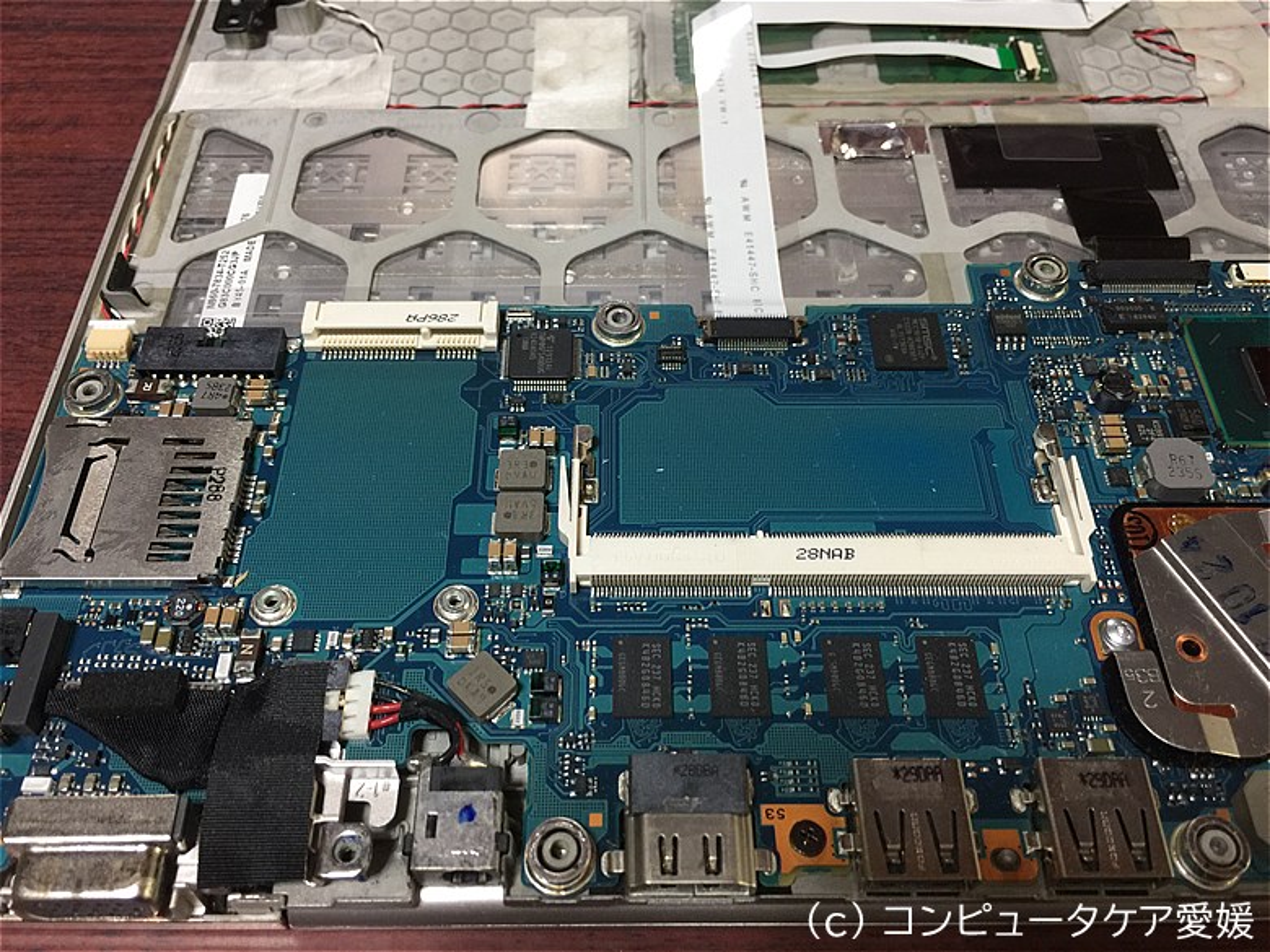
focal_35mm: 29
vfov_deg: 48.2
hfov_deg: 61.7
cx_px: 635
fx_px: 1064
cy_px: 476
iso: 50
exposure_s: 1/15
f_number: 2.2
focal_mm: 4.15
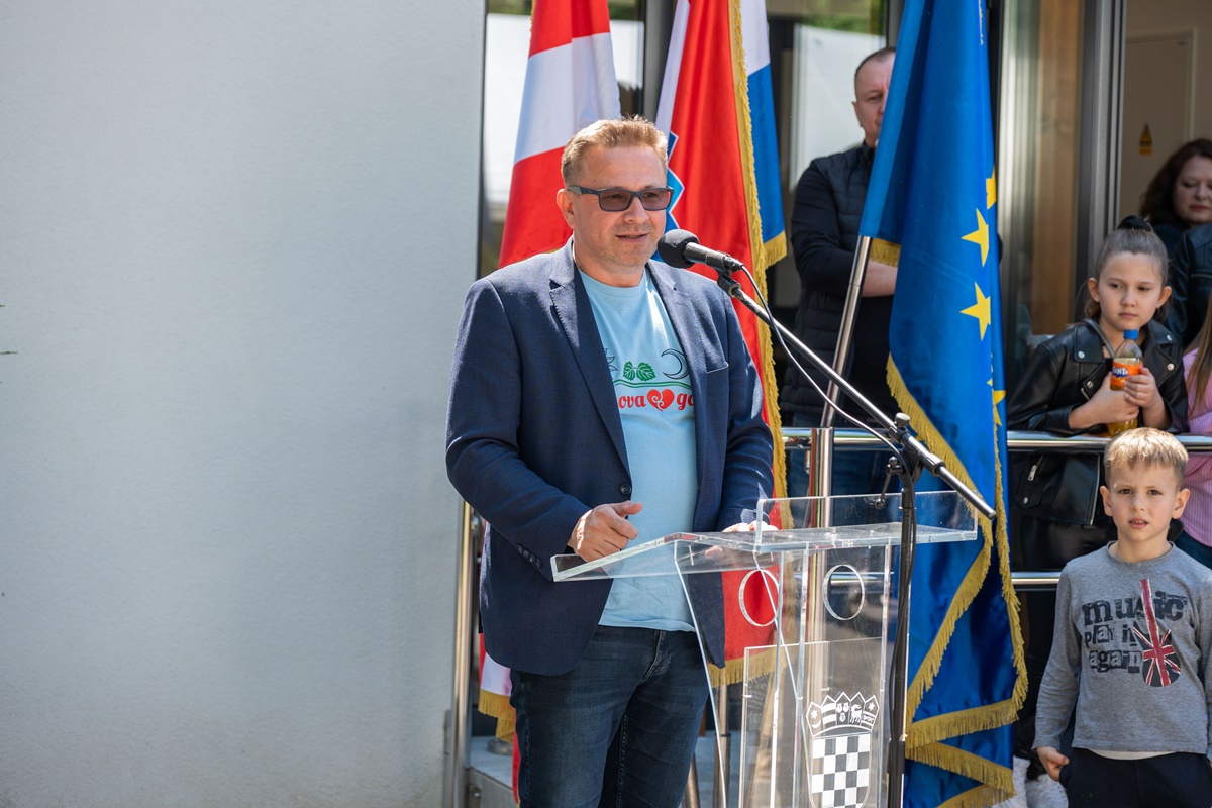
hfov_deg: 22.9
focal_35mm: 89
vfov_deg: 15.4
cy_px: 404
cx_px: 606
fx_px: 2996
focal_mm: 89
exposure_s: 1/160
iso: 100
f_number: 4
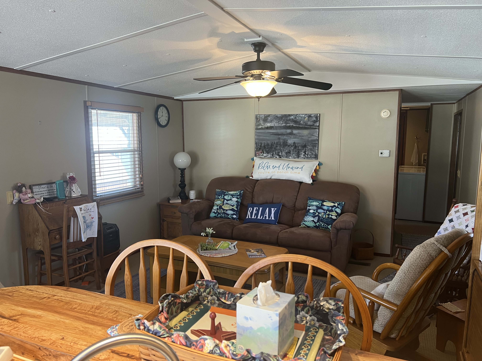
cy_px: 180
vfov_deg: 53.1
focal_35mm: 26
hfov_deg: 67.3
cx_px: 241
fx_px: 362
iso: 100
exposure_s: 1/60
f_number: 1.5
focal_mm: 5.7
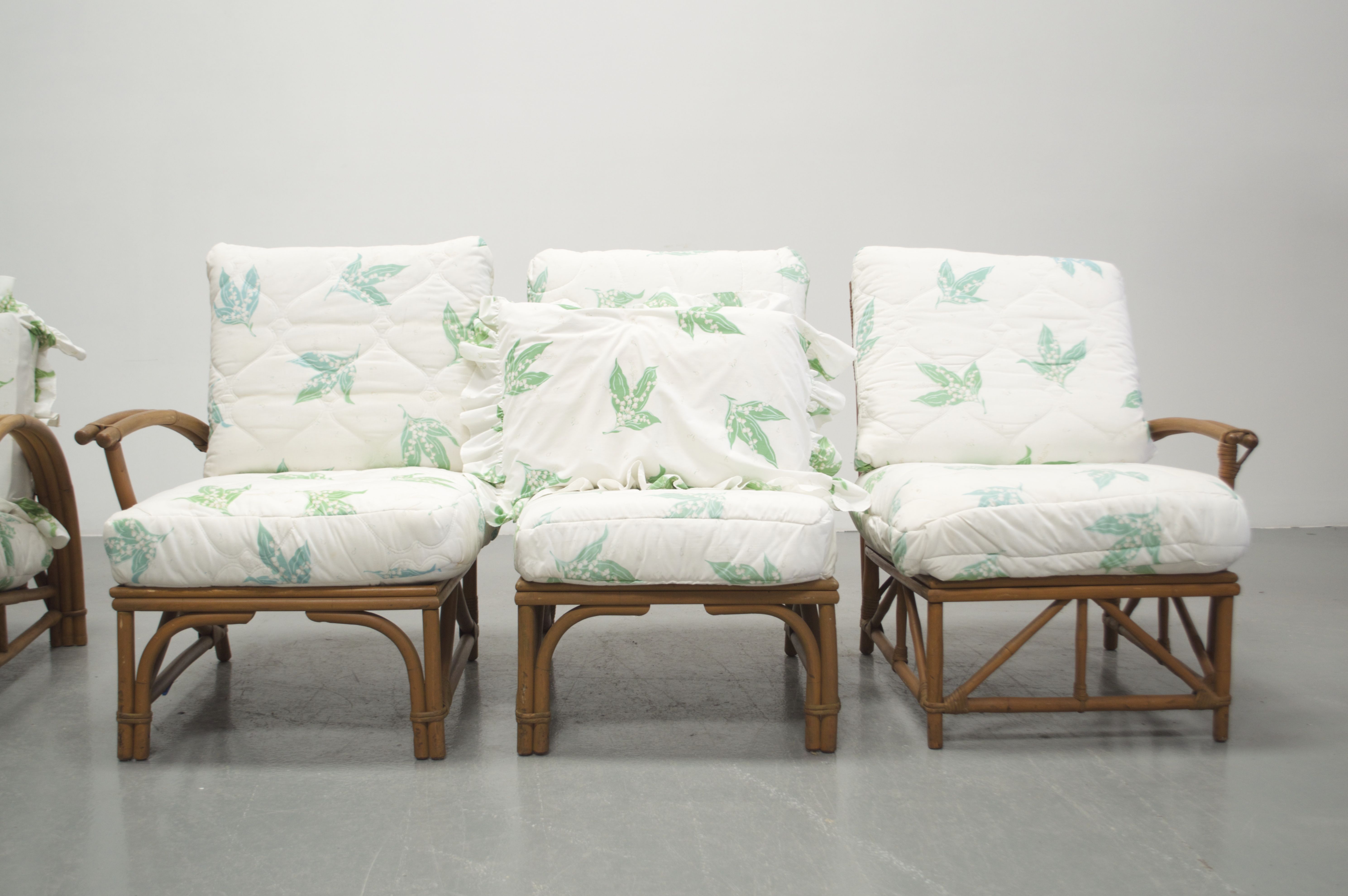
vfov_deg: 34.1
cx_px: 674
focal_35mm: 39
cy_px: 448
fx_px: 1459
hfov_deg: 49.6
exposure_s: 1/50
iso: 200
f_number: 4.2
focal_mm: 26
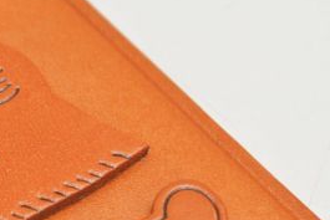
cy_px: 217
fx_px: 1497
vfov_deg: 8.4
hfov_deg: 12.4
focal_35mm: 163
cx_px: -29
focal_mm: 45
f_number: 8
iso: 400
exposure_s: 1/60
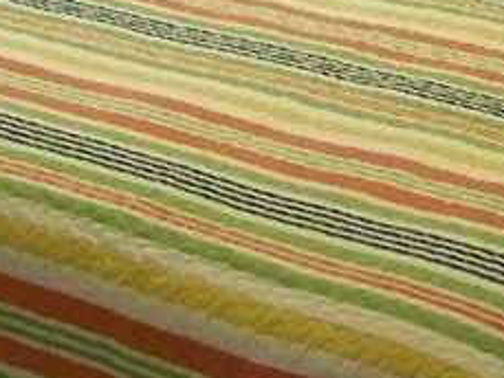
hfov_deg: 12.2
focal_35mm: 161
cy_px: -29
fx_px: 2345
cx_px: 431
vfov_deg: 9.1
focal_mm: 5.85
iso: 400
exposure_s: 1/30
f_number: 2.8
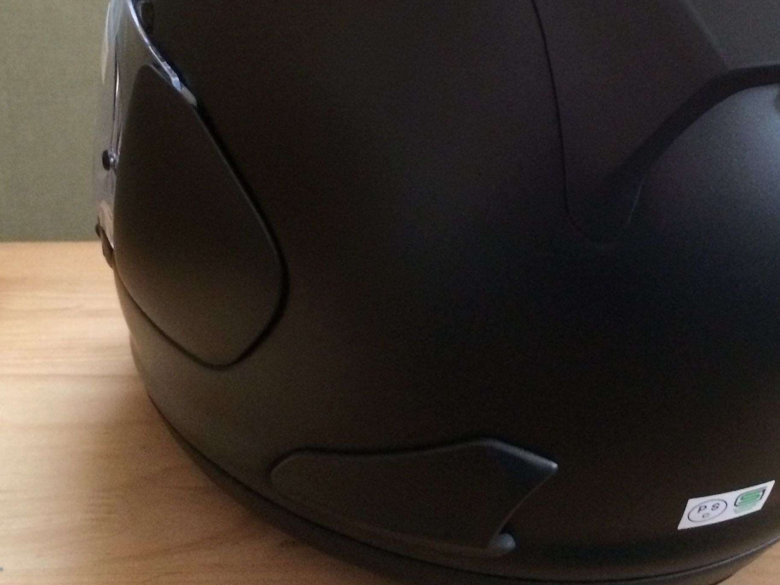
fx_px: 1172
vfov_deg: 27.5
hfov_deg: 36.6
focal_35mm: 52
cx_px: 500
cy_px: 121
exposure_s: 1/15
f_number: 2.2
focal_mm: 4.15
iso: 400
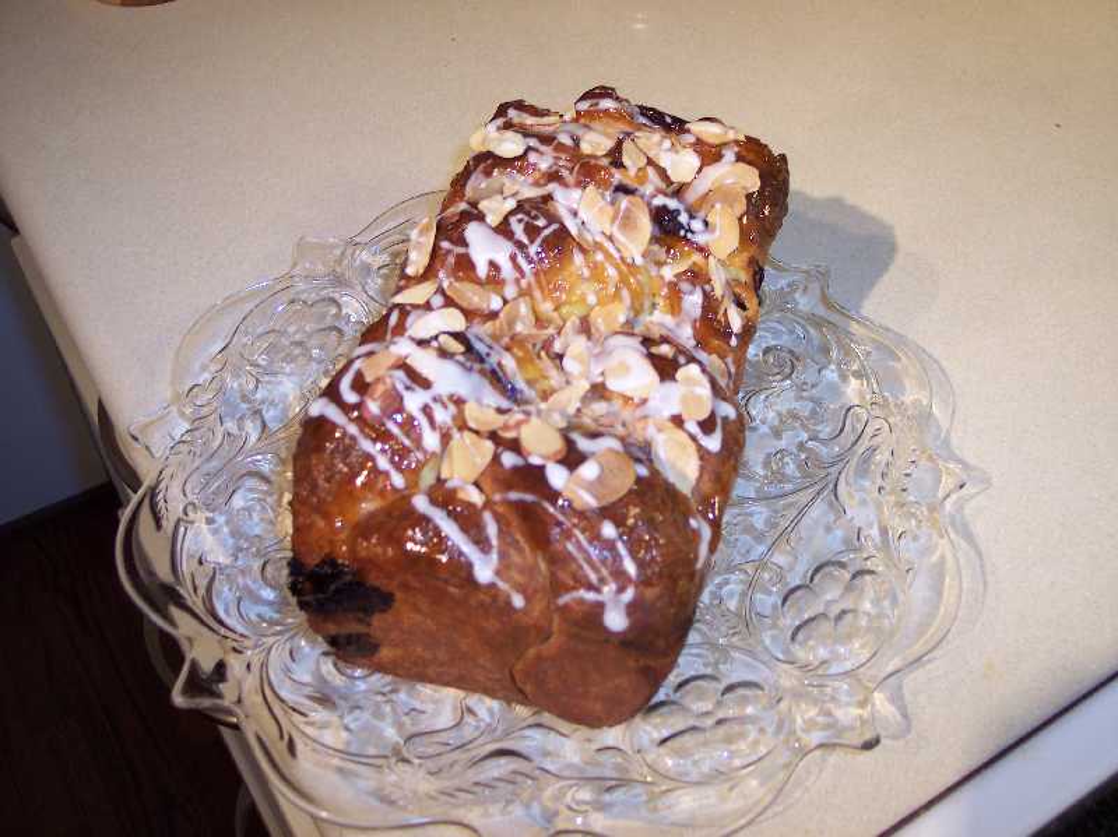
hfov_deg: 49.0
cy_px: 418
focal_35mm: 38
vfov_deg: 37.7
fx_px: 1227
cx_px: 559
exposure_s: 1/45
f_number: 2.8
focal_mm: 8
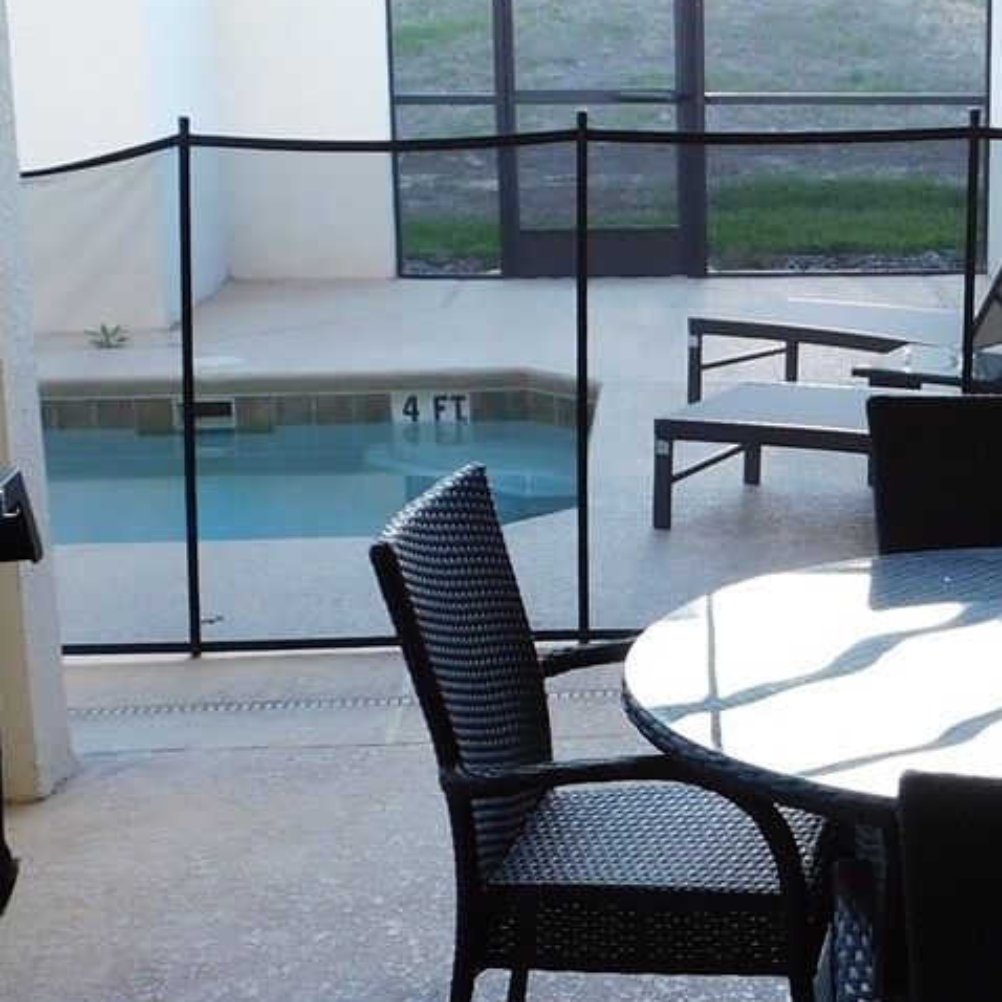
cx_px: 939
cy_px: 476
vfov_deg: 25.4
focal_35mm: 68
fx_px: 2227
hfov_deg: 24.5
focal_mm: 4
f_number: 3
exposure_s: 1/40
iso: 125
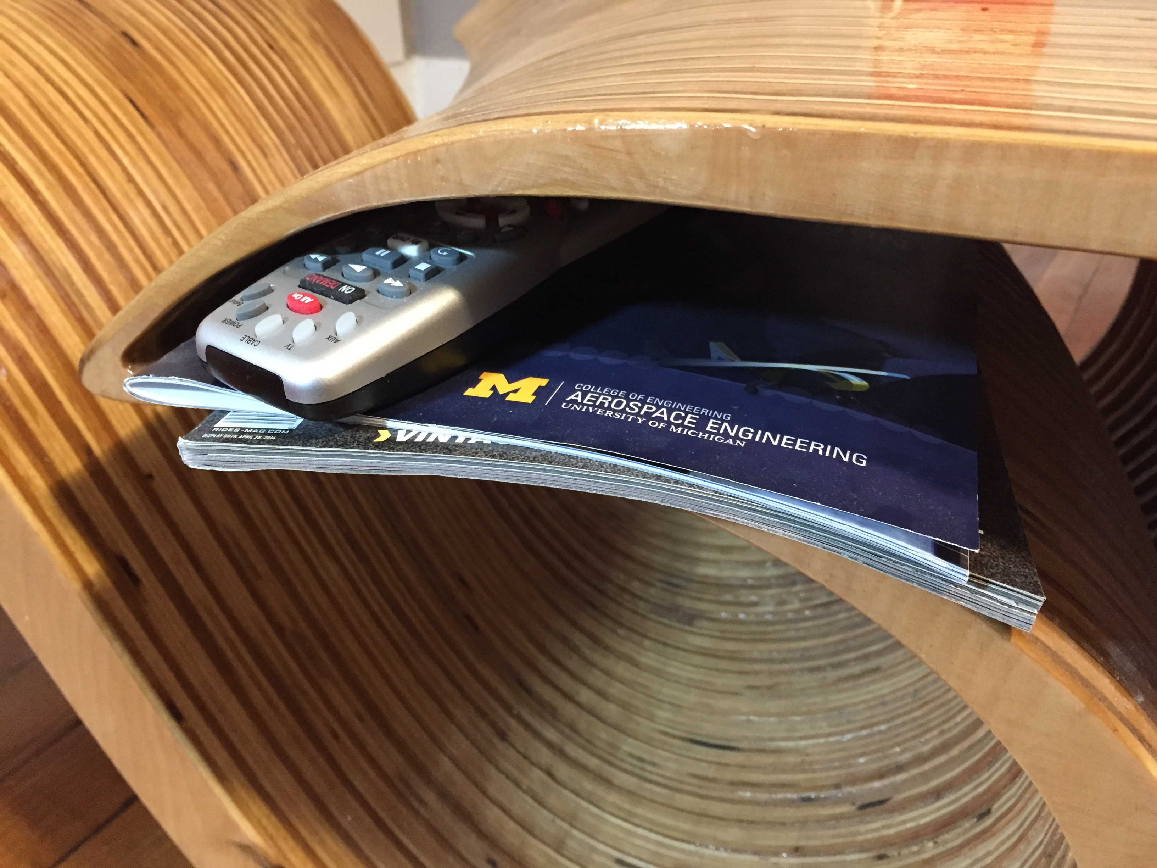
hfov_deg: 61.7
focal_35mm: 29
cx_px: 578
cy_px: 434
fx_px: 969
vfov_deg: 48.2
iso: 320
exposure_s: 1/15
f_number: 2.2
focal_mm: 4.15
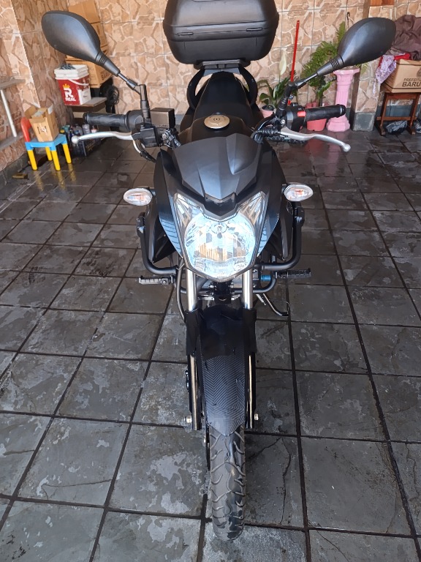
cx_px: 210
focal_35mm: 24
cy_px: 281
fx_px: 389
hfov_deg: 56.8
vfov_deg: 71.6
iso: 907
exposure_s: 1/60
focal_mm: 5.31
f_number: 1.7
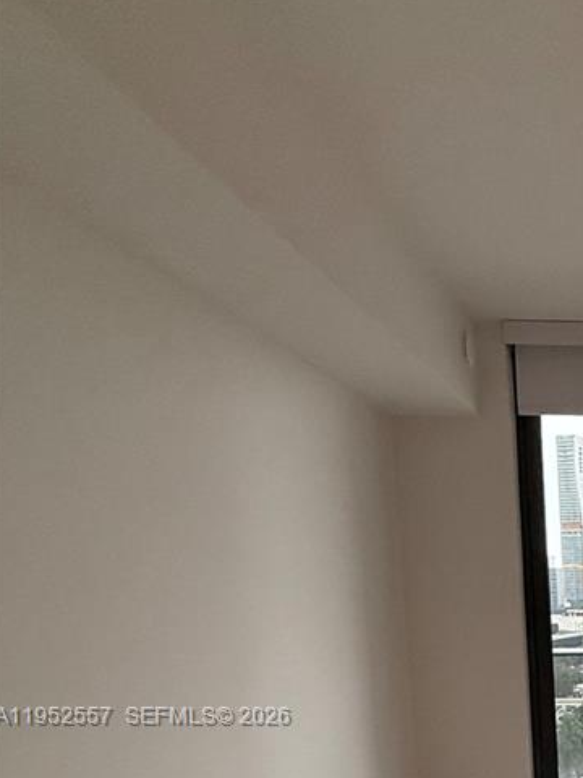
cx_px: 719
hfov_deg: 32.6
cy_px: 718
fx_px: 786
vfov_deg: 46.7
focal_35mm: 35
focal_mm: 2.22
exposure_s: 1/120
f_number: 2.2
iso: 250
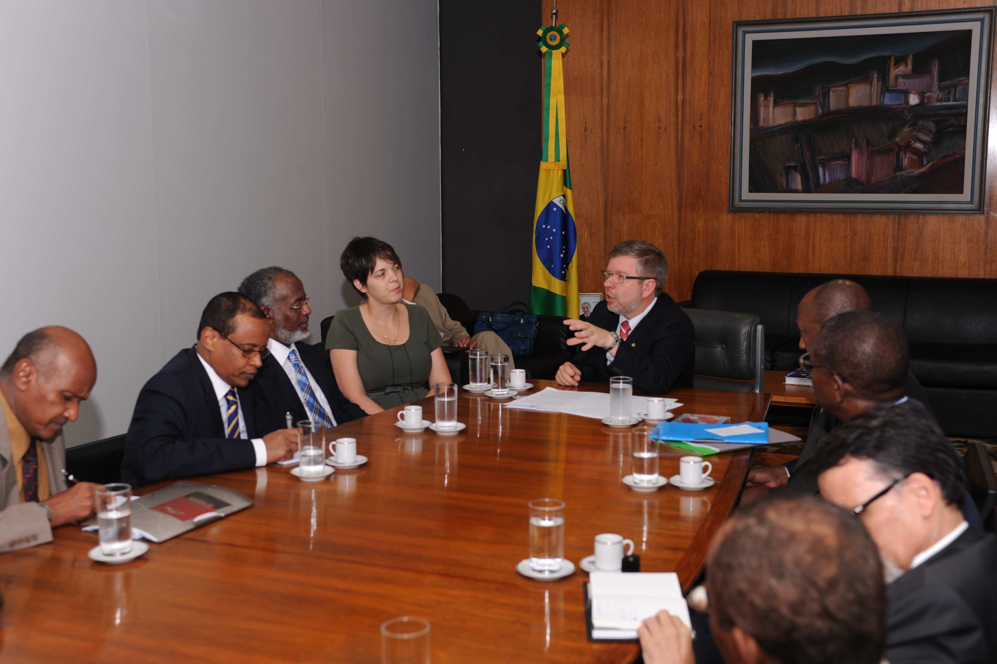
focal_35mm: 45
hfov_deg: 43.6
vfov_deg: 29.8
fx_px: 1246
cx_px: 498
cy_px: 332
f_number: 5
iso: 200
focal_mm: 45
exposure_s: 1/60
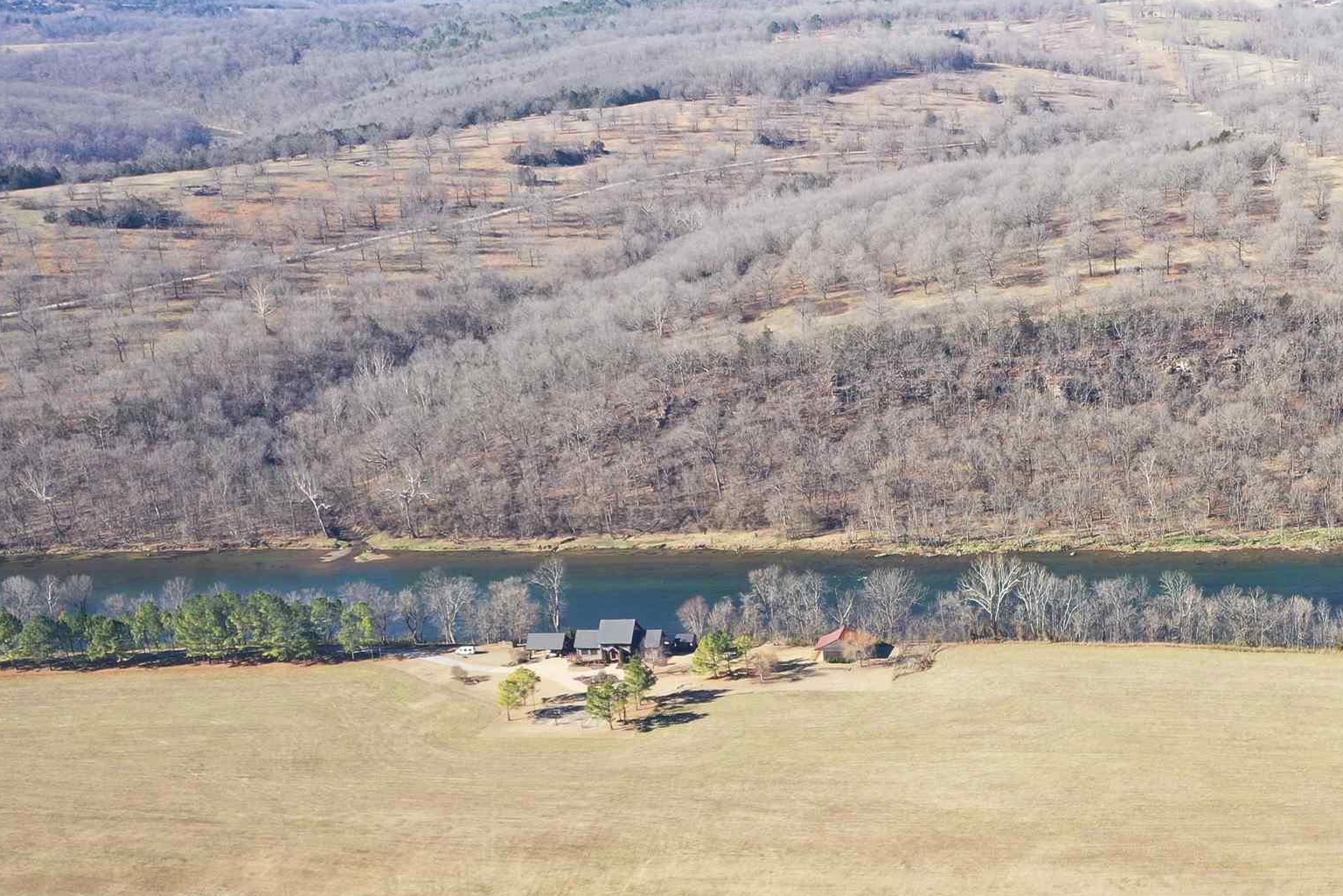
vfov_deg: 23.7
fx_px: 2089
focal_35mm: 56
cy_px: 766
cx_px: 1193
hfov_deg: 33.8
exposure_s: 1/30
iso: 100
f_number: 3.2
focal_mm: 10.26
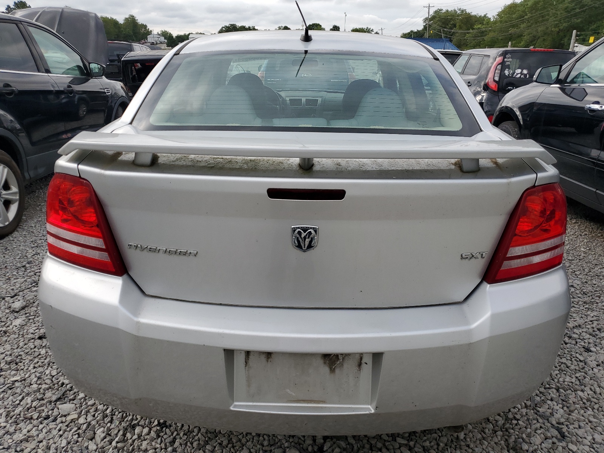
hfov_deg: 67.3
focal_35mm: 26
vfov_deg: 53.1
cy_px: 226
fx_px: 454
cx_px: 302
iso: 50
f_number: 1.5
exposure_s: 1/1667
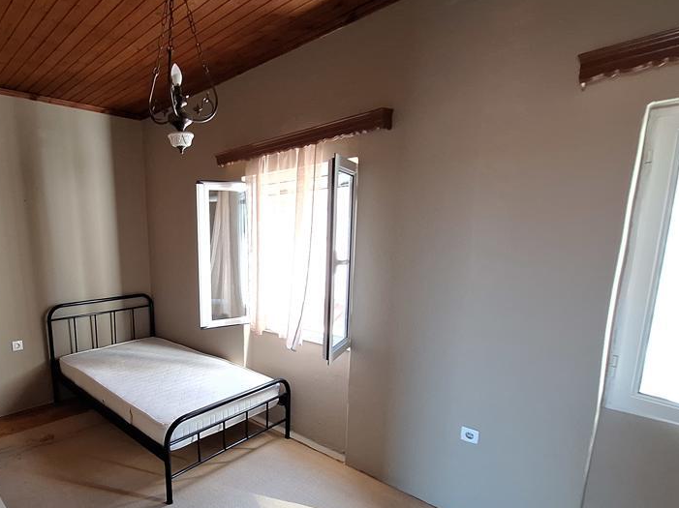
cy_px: 299
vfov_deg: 68.1
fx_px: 372
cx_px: 218
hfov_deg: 81.4
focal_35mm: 19
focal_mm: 1.74
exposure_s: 1/50
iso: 125
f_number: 2.2
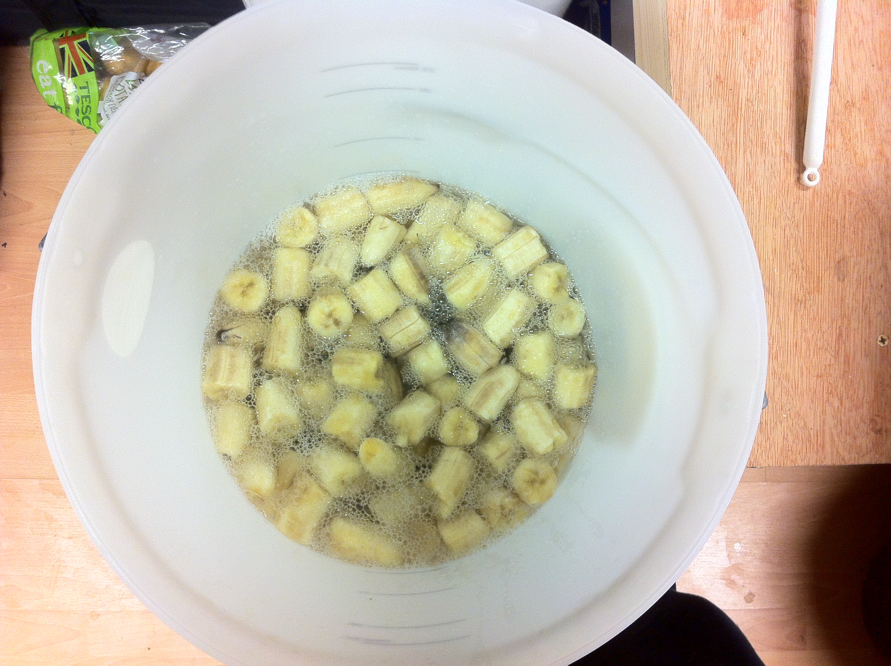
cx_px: 446
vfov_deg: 40.6
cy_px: 333
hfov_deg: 52.7
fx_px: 900
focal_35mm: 35
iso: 100
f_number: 2.8
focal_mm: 3.85
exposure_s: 1/17
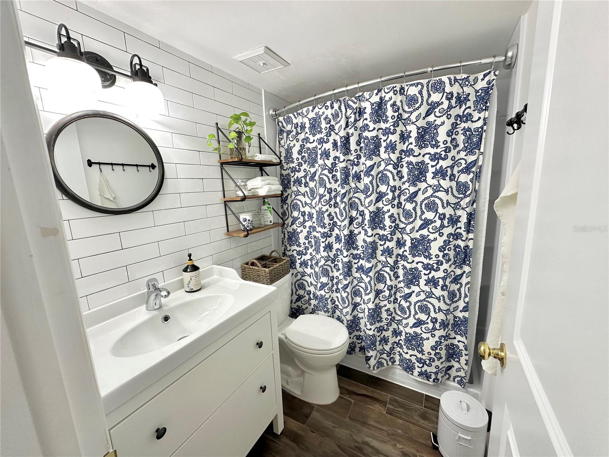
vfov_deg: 85.7
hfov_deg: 102.1
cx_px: 304
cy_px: 228
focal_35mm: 14
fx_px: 246
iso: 160
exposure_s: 1/60
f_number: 2.2
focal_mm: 2.22
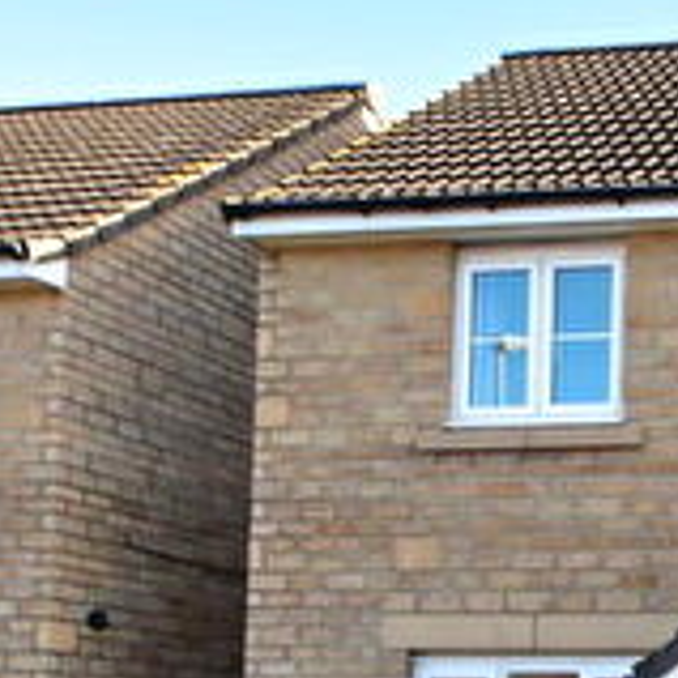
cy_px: 697
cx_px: 968
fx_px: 1241
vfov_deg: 28.4
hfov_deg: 24.8
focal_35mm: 56
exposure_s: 1/160
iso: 400
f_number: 9
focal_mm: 10
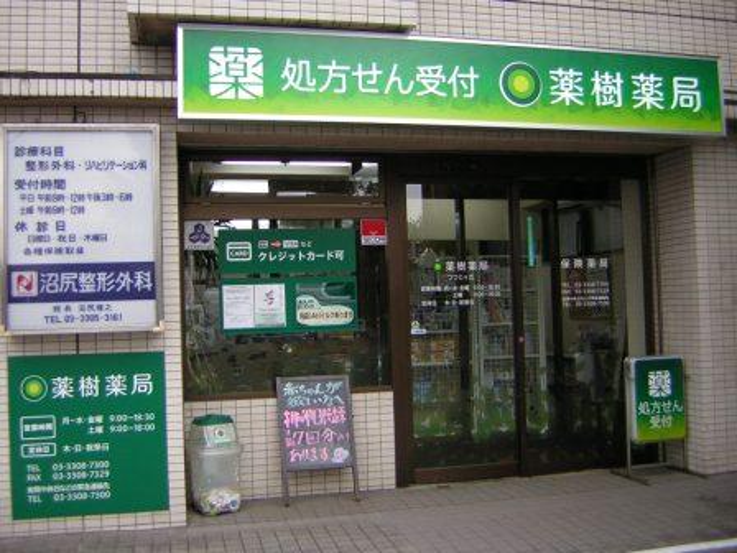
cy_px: 276
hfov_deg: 51.4
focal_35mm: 36
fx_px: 766
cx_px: 368
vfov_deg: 39.7
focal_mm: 4.7
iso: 50
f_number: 2.6
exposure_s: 1/128
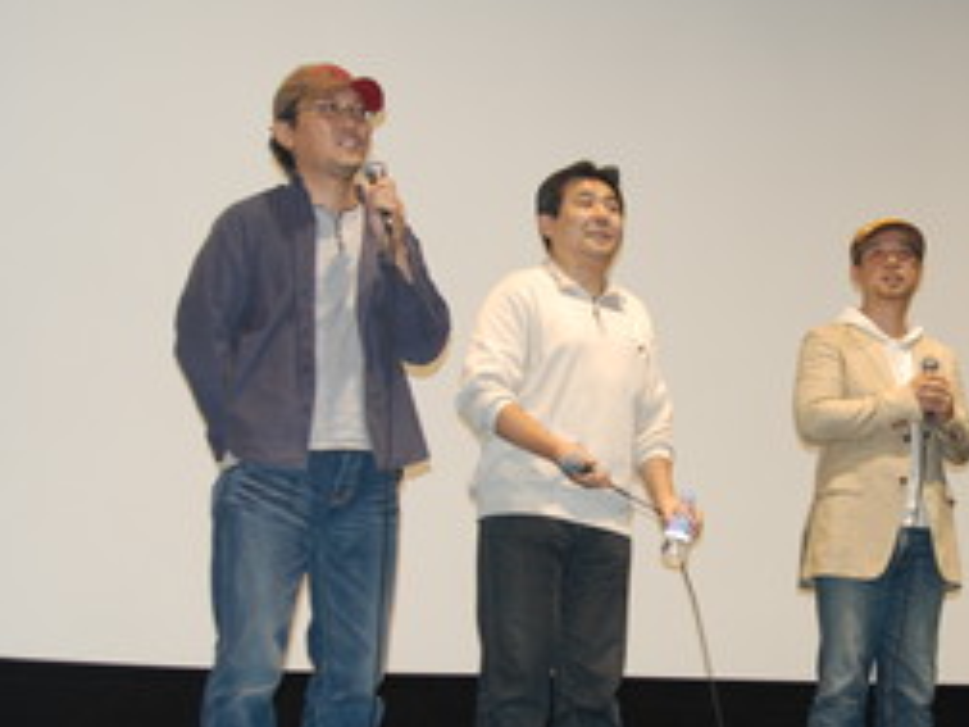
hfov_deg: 29.6
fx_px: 1792
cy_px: 439
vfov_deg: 22.9
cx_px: 765
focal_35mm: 64
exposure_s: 1/60
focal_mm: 28
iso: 400
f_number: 2.8
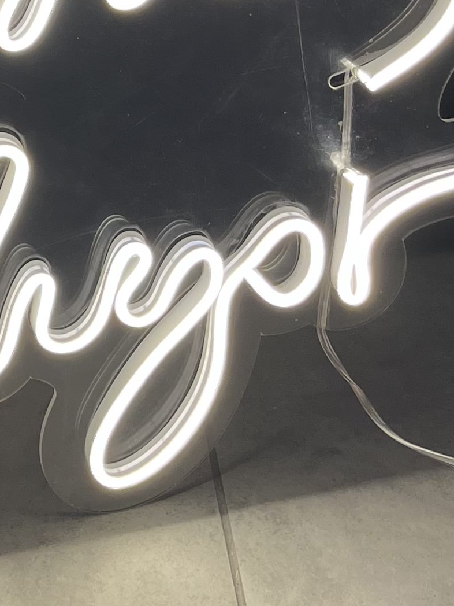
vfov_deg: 18.2
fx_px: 1749
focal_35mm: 100
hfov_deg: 13.4
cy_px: -199
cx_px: -339
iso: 32
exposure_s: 1/111
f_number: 1.6
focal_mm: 5.1
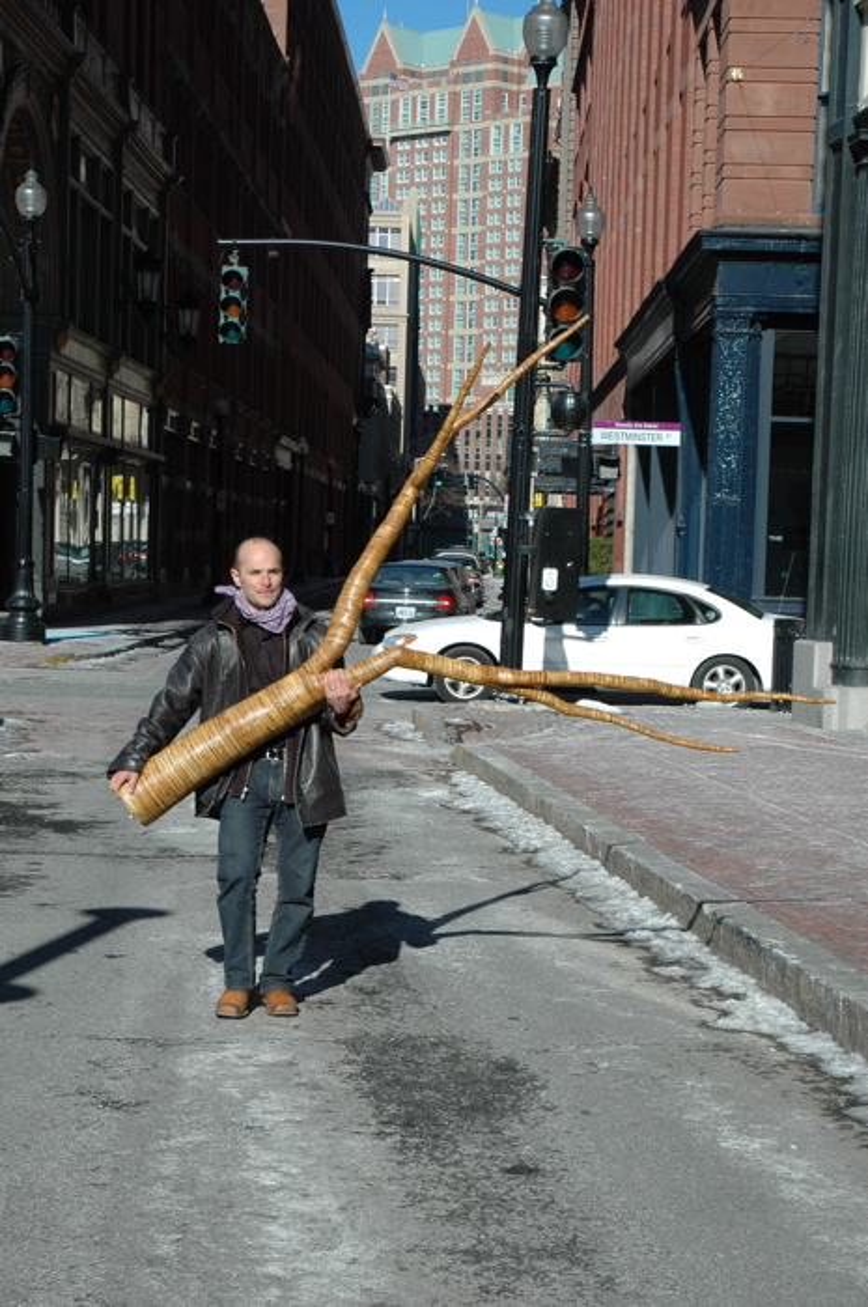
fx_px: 2610
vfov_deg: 28.1
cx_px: 434
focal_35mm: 72
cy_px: 654
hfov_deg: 18.9
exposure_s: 1/400
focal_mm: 48
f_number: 10
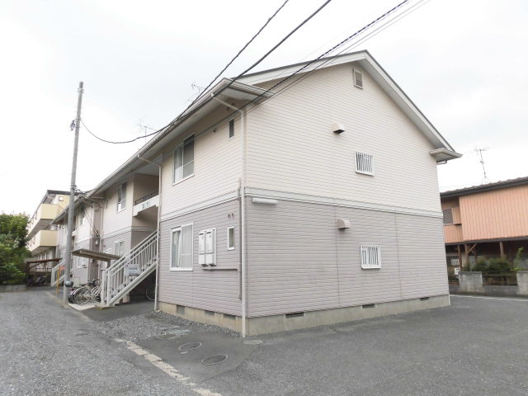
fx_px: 366
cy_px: 198
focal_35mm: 24
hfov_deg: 71.6
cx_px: 264
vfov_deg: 56.8
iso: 125
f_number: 3.1
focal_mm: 4.3
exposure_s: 1/80
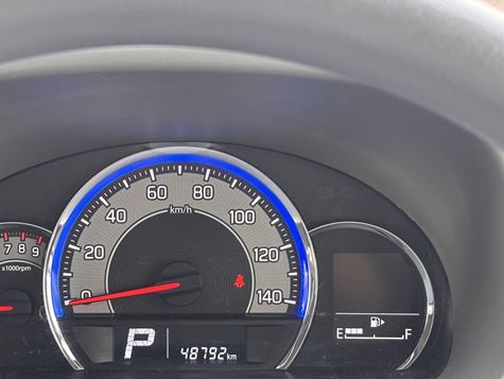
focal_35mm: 70
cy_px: 246
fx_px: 1020
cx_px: 178
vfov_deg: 21.0
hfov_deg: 27.6
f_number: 1.6
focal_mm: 5.96
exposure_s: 1/60
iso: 64
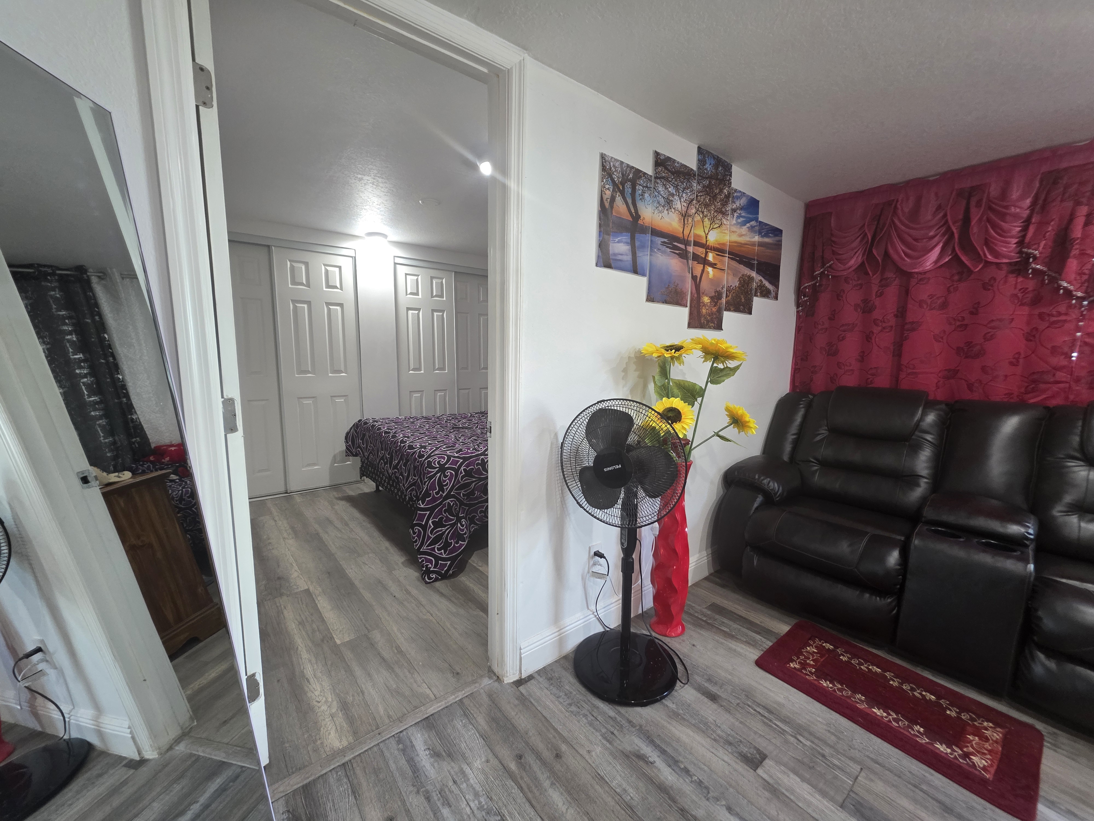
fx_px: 411
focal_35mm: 13
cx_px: 547
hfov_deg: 106.2
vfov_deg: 89.9
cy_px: 410
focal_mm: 2.2
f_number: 1.9
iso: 250
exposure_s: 1/60
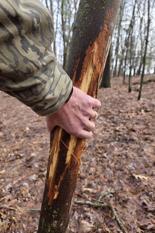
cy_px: 117
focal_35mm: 24
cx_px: 76
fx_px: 155
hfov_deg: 53.1
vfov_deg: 73.7
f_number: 1.8
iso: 80
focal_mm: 5.4
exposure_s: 1/622
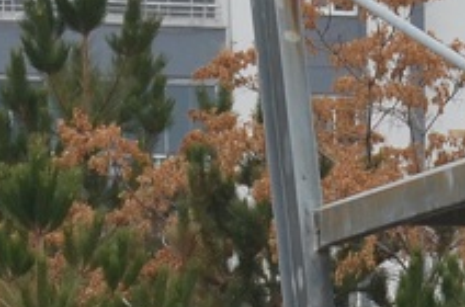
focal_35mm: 902
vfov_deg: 1.5
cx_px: 489
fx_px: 11610
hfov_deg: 2.3
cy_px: 723
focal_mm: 85
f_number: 7.1
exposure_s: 1/200
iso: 200
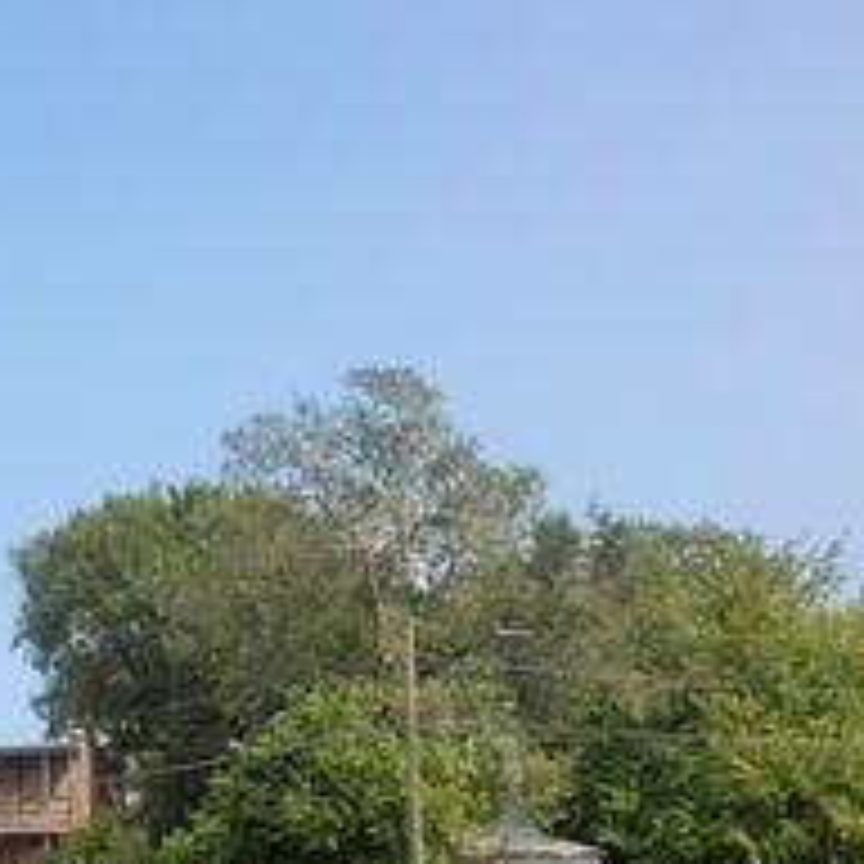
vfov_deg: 27.6
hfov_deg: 25.4
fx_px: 1694
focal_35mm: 60
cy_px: 767
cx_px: -198
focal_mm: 5.4
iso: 40
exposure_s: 1/1632
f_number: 1.8
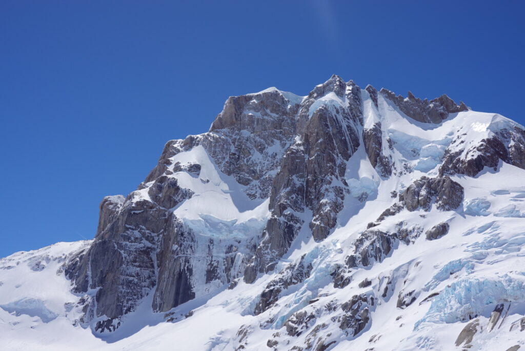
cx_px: 262
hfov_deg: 41.1
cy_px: 176
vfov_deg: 28.1
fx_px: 700
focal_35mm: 48
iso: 100
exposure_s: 1/1000
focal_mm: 17.88
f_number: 7.1
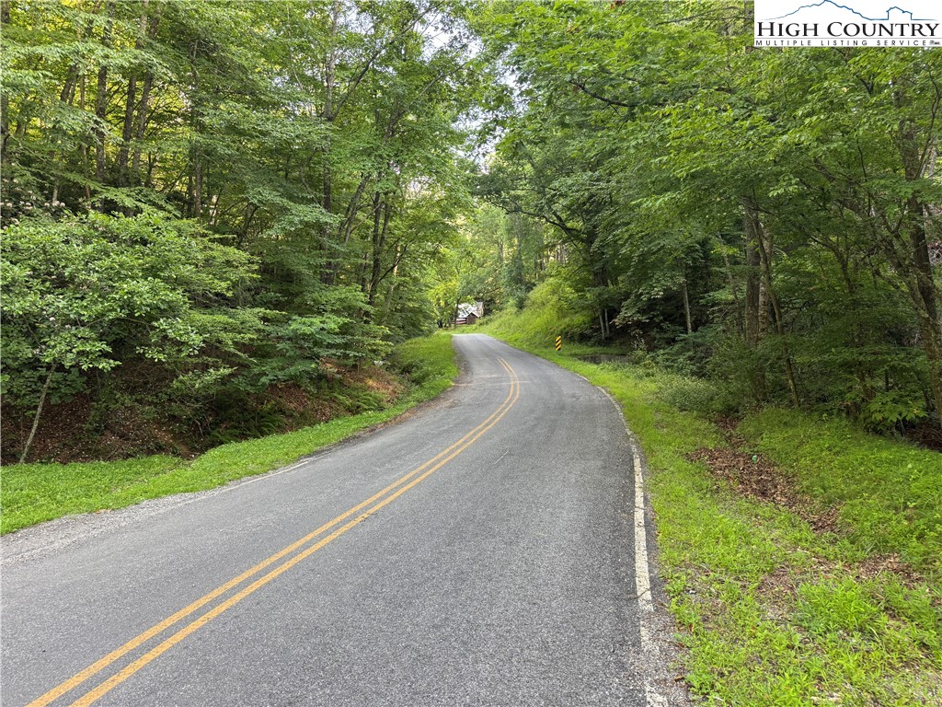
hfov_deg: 71.6
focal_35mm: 24
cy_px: 354
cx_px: 471
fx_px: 653
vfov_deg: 56.8
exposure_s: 1/121
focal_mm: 6.76
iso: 125
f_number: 1.78
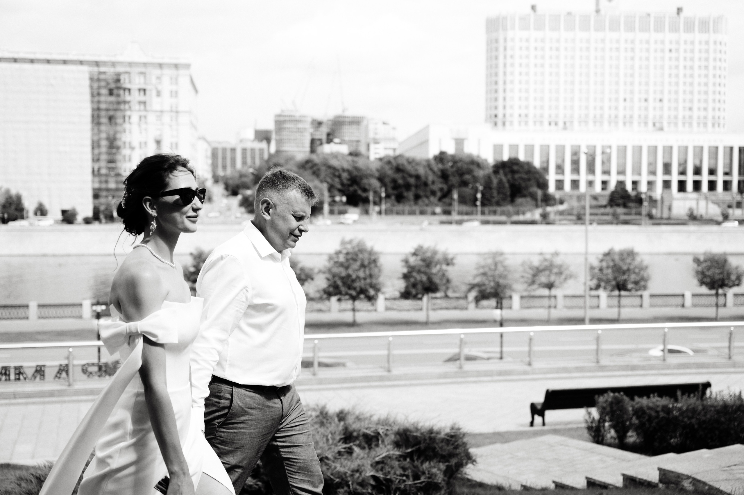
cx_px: 372
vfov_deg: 29.8
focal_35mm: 45
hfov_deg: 43.6
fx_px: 929
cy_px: 248
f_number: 3.2
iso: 160
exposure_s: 1/1250
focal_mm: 45
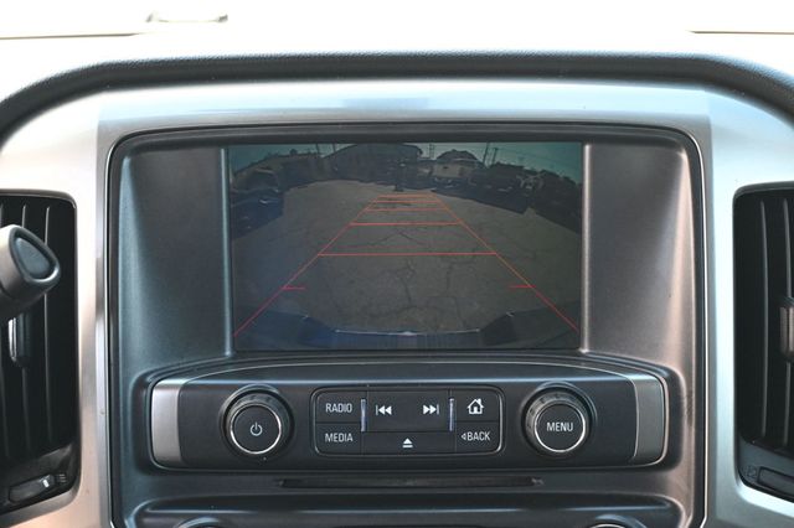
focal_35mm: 64
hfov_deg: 31.2
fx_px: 1422
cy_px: 264
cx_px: 397
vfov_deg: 21.1
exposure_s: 1/125
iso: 1600
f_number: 6
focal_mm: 43
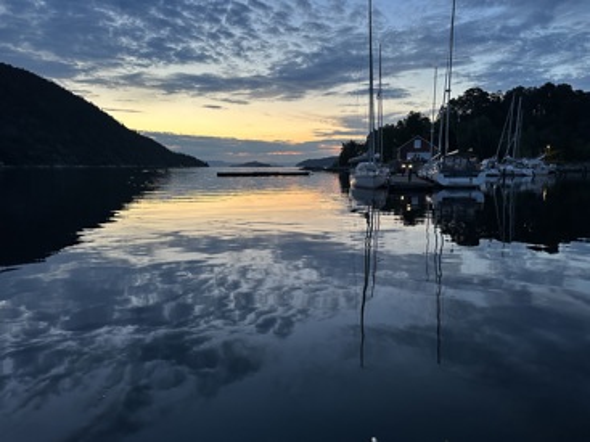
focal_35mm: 24
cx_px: 295
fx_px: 409
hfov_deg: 71.6
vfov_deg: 56.8
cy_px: 221
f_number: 1.78
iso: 320
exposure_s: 1/60
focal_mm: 6.86
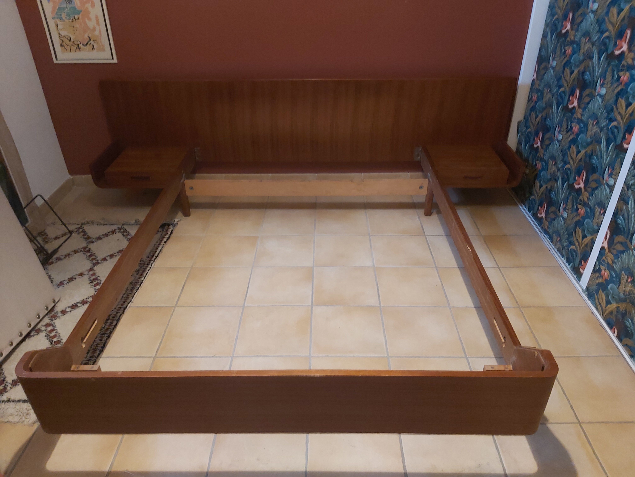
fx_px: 477
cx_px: 318
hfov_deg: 67.3
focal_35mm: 26
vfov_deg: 53.1
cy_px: 238
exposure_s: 1/25
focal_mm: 3.92
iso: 800
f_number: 1.7
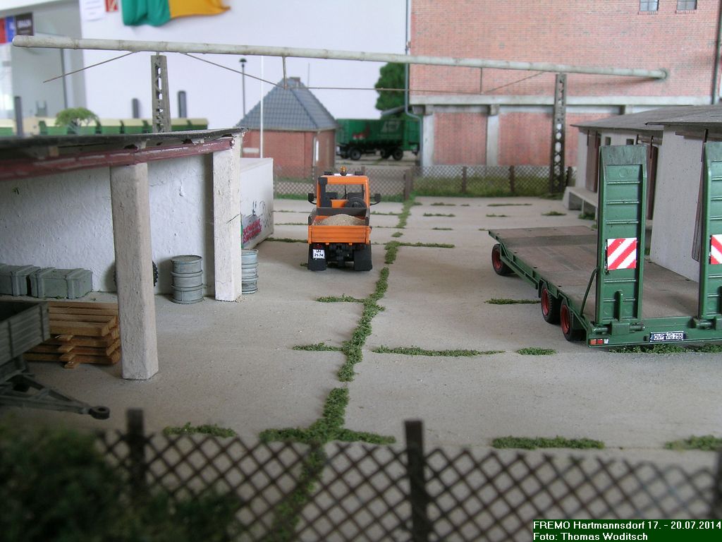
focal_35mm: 39
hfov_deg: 47.9
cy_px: 271
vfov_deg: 36.8
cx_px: 361
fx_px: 813
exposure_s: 1/3.3
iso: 50
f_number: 7.8
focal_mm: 8
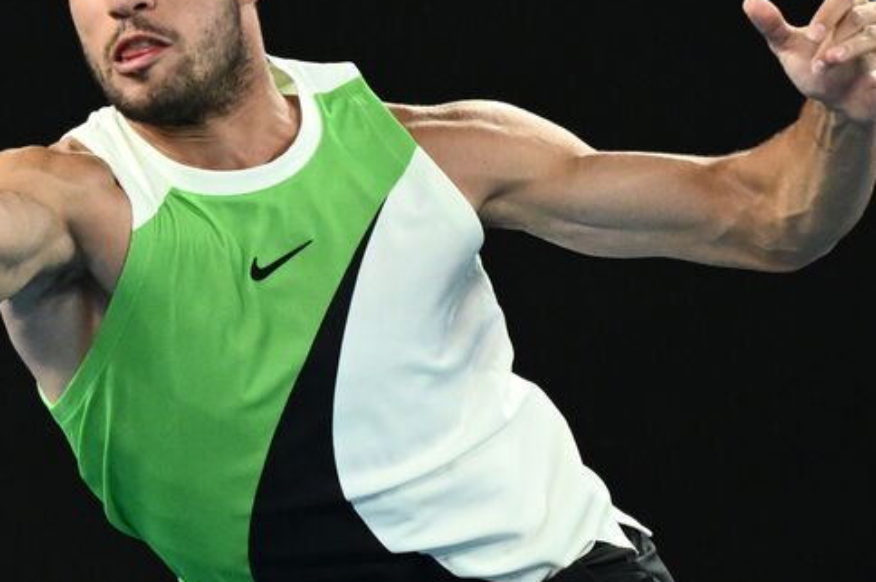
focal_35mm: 603
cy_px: 277
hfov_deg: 3.4
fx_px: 14663
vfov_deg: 2.3
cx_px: 36
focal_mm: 270
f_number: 2.8
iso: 2500
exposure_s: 1/1600
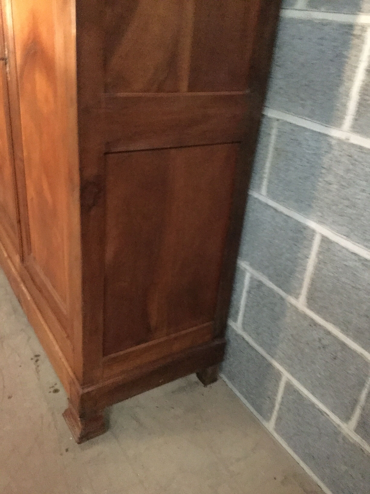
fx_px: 442
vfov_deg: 58.4
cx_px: 185
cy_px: 247
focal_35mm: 31
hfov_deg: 45.4
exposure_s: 1/17
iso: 800
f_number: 2.4
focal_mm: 3.3
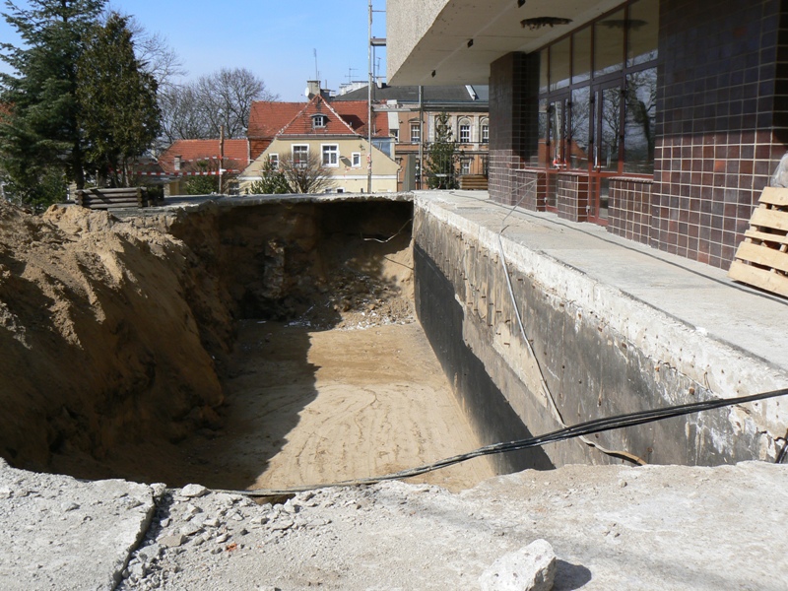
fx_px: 820
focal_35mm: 36
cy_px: 296
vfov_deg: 39.7
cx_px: 394
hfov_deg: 51.4
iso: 80
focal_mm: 6
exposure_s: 1/400
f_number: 6.3
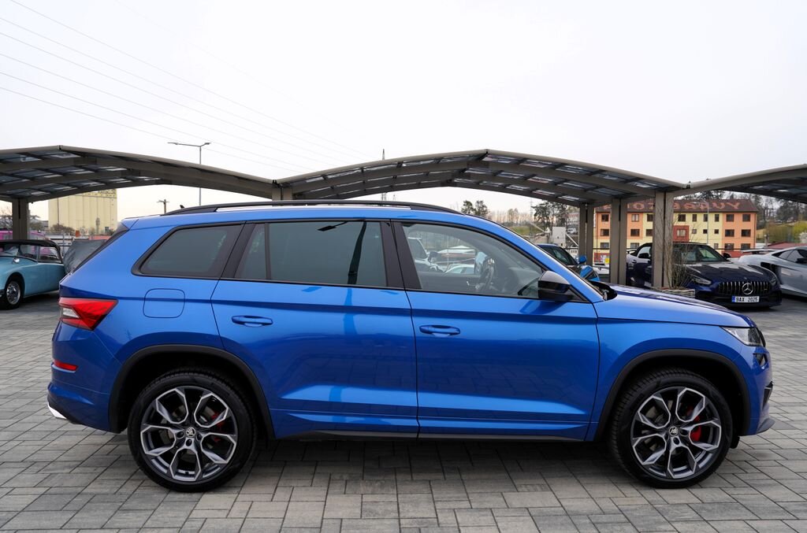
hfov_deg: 67.5
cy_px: 266
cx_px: 404
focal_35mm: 27
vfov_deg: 47.7
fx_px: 604
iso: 100
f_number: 4.5
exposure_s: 1/100
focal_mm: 27
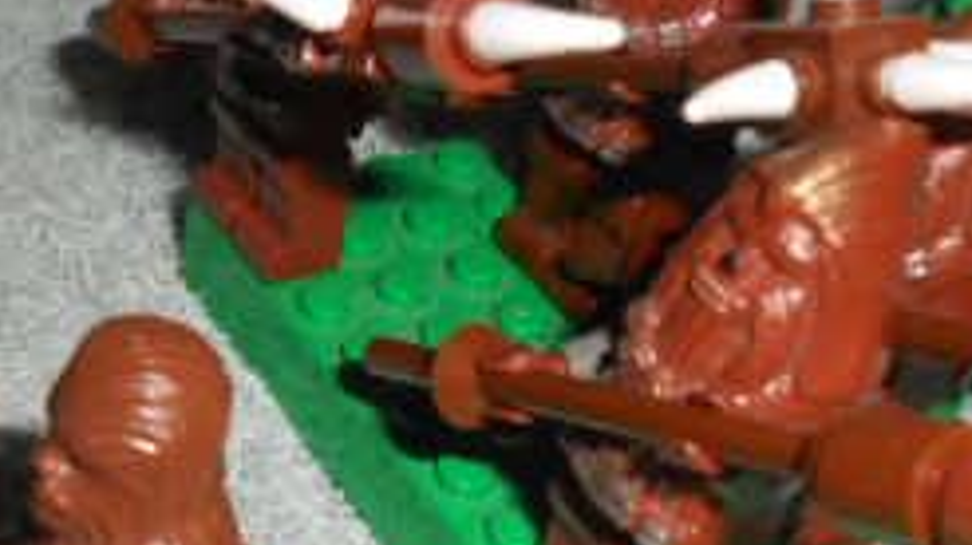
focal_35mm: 85
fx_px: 2189
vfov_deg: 14.1
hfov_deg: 24.8
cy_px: 407
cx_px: 249
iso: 200
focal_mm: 5.3
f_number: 11.9
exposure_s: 1/25
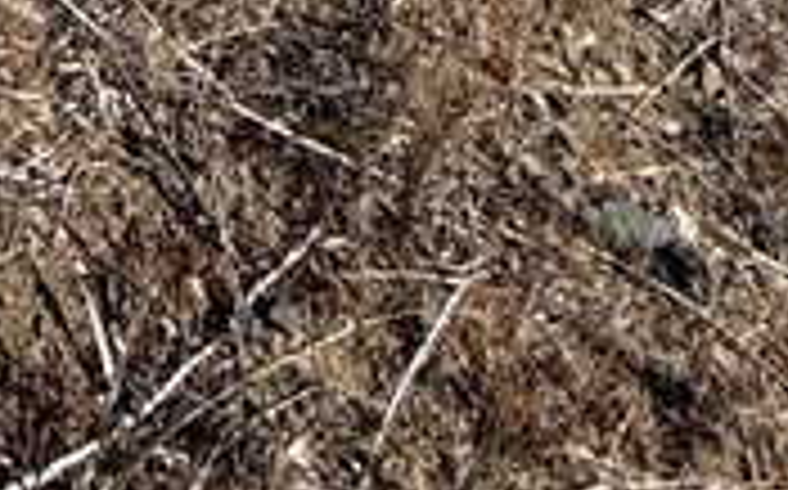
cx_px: -738
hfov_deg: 17.7
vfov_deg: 7.8
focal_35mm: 87
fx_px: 1867
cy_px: -1551
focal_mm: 2.22
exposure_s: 1/1901
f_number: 2.2
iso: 50
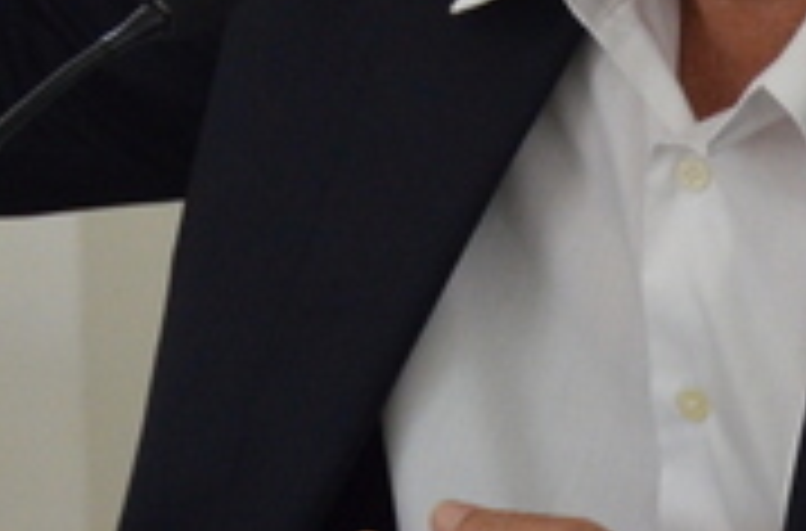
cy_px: 256
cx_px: 212
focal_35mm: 416
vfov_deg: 3.3
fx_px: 9281
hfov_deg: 5.0
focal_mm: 62
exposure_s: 1/100
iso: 2000
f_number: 5
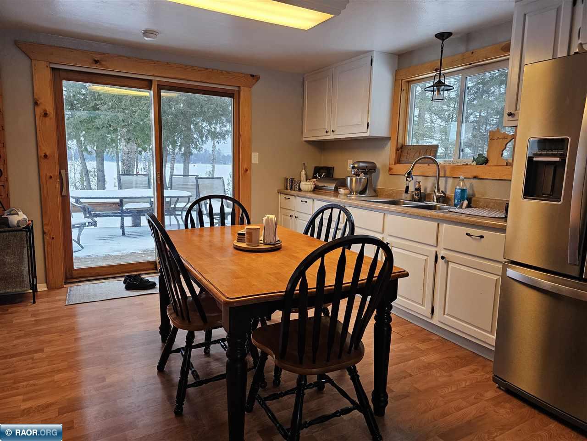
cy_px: 220
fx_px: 390
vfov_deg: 58.9
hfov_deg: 73.9
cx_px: 294
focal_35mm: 23
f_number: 1.7
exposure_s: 1/120
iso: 250
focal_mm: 6.3
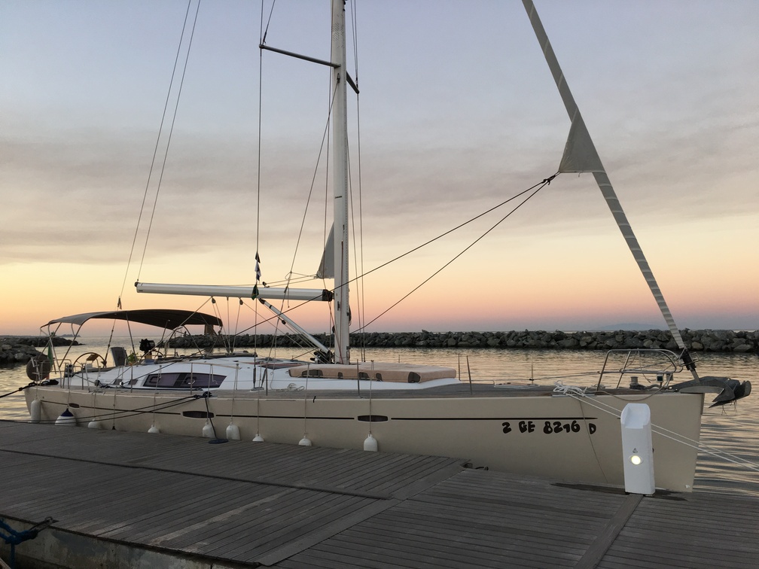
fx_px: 636
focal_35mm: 29
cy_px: 284
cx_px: 380
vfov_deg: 48.2
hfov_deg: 61.7
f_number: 2.2
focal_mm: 4.15
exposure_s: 1/100
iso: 40
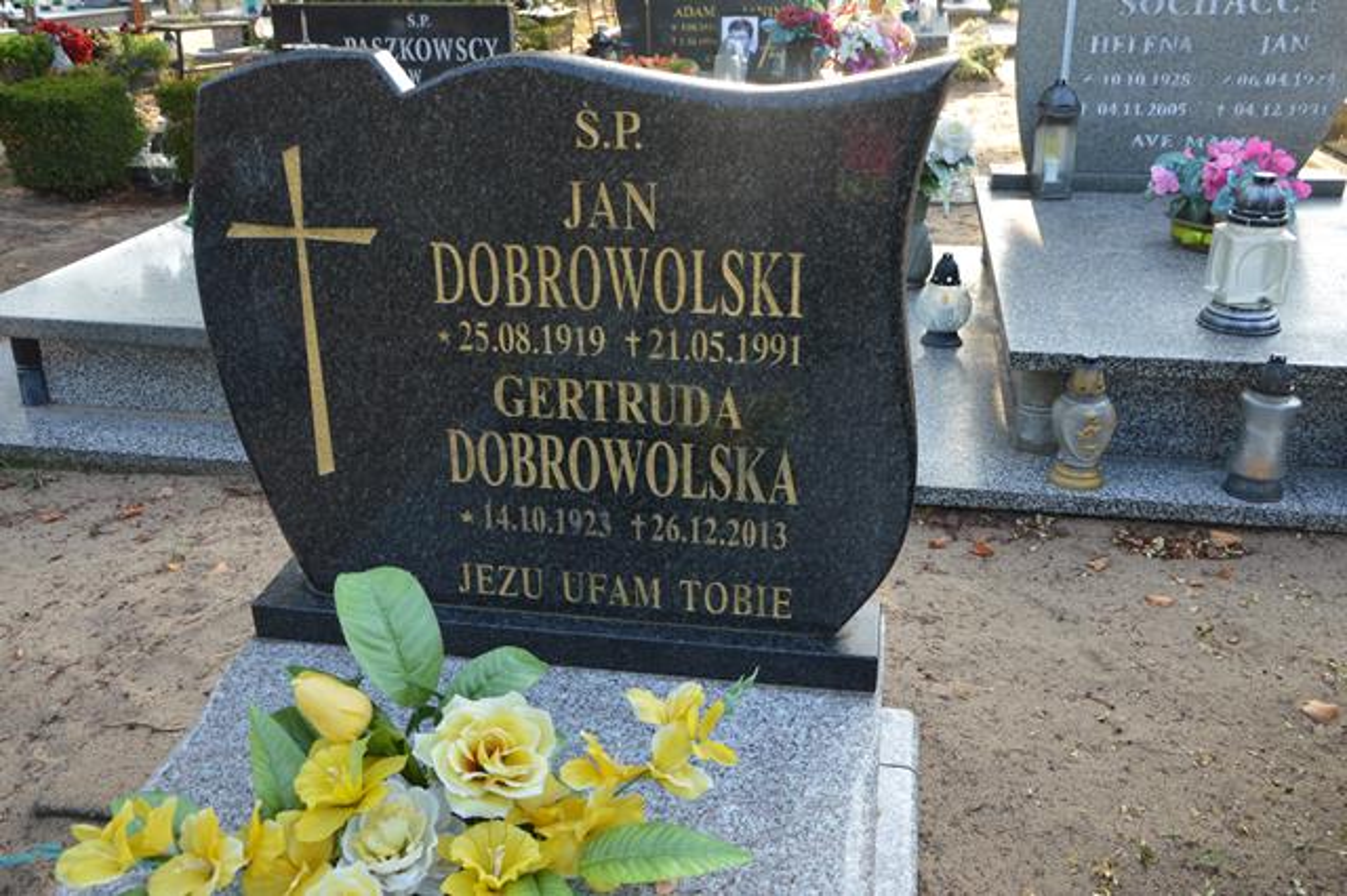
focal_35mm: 33
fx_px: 1234
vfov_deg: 39.9
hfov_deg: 57.2
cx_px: 674
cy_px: 448
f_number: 5.6
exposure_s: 1/125
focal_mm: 22
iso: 360
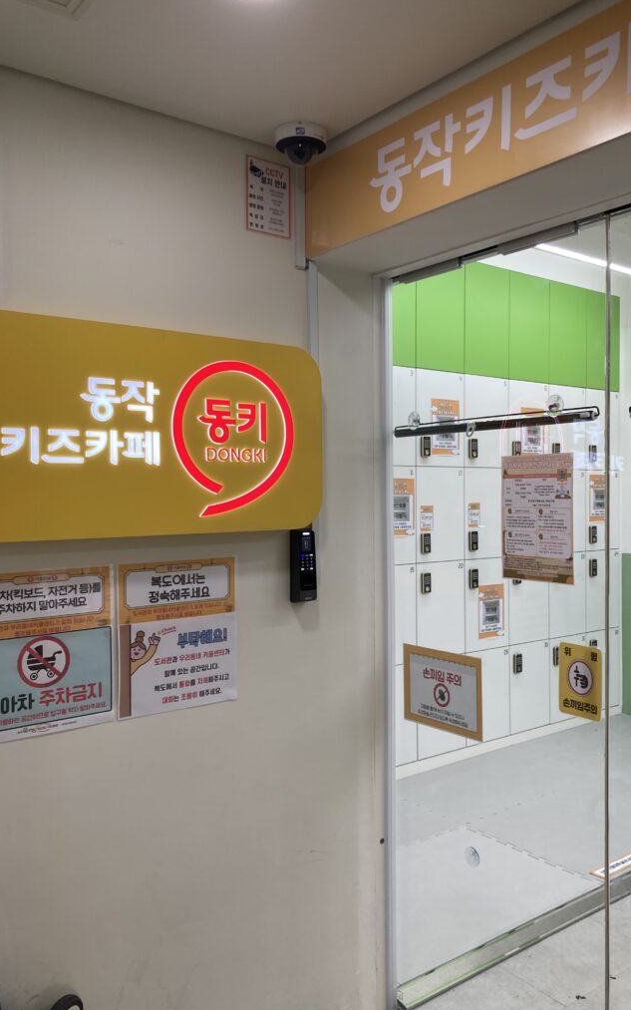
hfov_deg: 41.7
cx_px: 360
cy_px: 504
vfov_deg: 62.9
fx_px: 826
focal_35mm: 30
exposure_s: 1/120
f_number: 1.8
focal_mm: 3.99
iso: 64
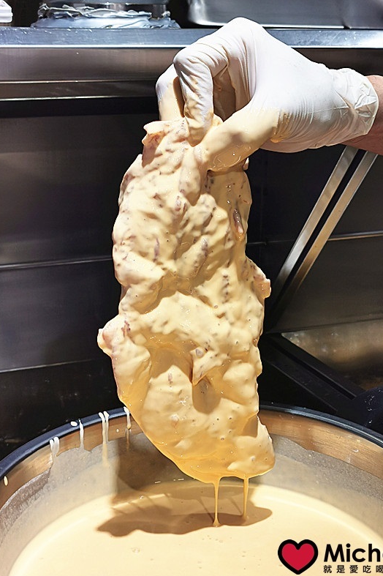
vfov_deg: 36.3
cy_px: 288
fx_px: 878
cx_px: 200
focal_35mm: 55
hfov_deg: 24.6
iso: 50
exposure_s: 1/120
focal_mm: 5.56
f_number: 1.6
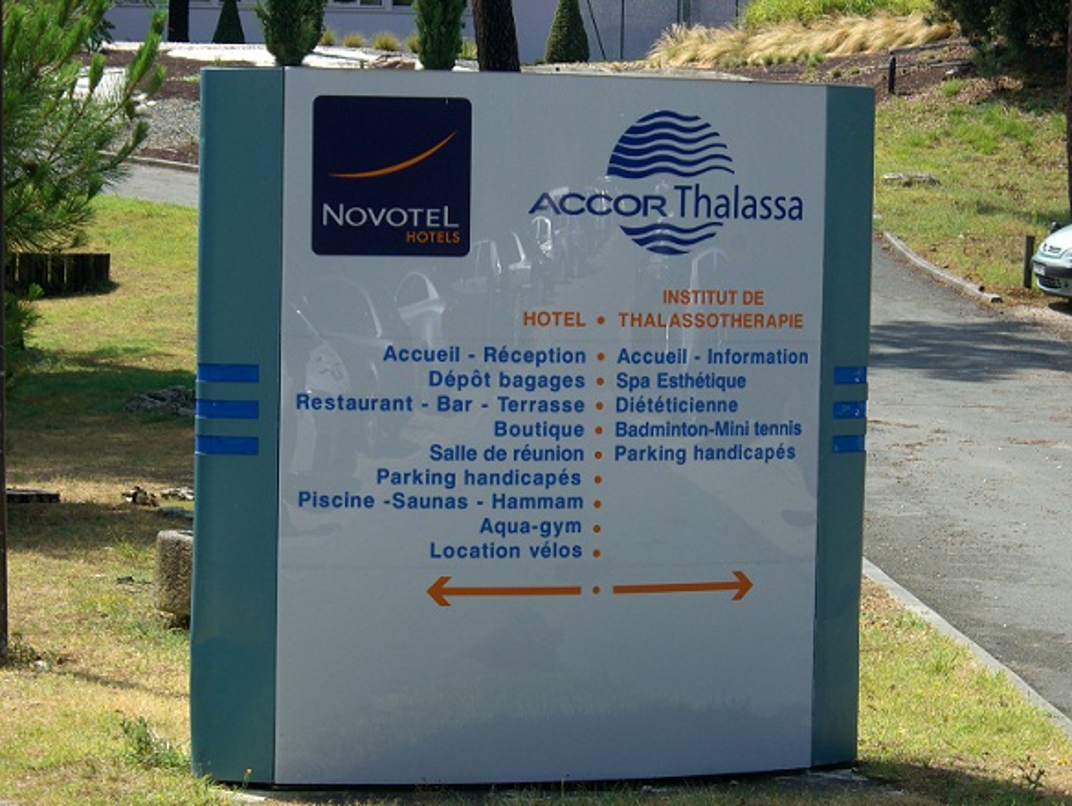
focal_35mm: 114
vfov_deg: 13.0
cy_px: 403
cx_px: 536
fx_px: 3533
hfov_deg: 17.3
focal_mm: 23.7
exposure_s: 1/200
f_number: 5.4
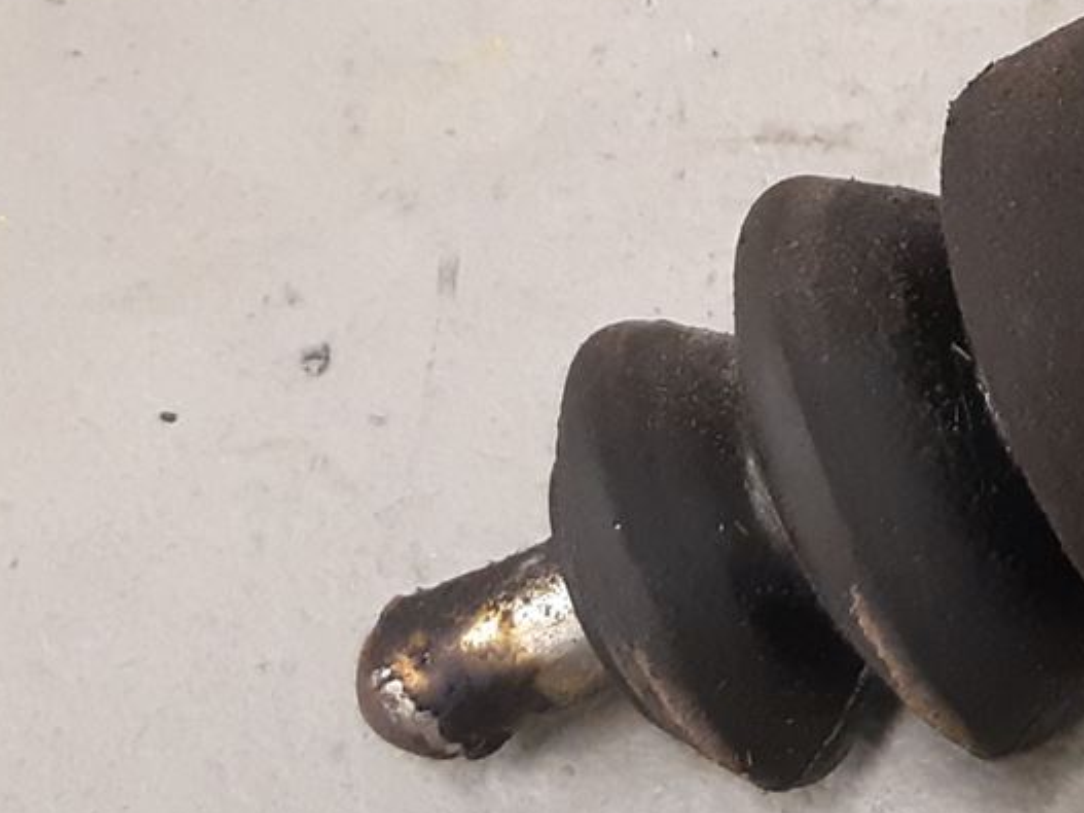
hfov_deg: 18.3
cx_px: 1358
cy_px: 68
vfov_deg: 14.5
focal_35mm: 101
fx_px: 3162
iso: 250
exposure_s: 1/50
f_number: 1.7
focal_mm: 3.93
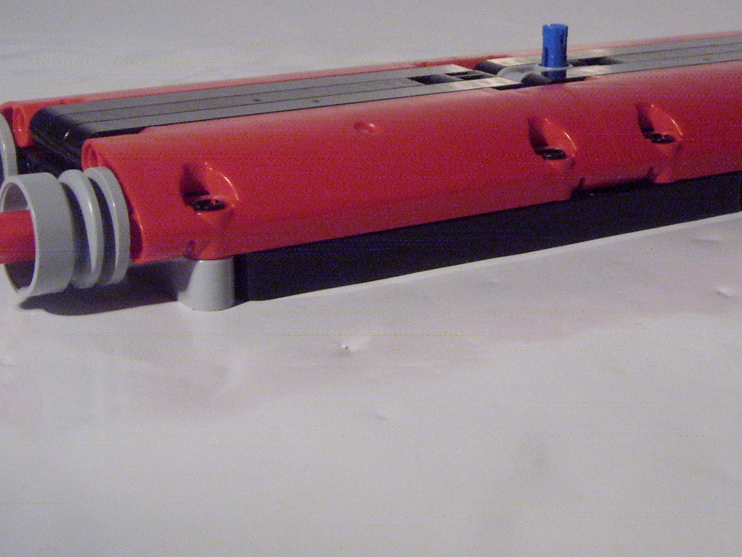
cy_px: 125
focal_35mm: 63
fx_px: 1351
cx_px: 639
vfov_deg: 23.0
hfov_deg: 29.7
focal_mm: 6.3
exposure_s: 1/15
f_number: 3.5
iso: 200
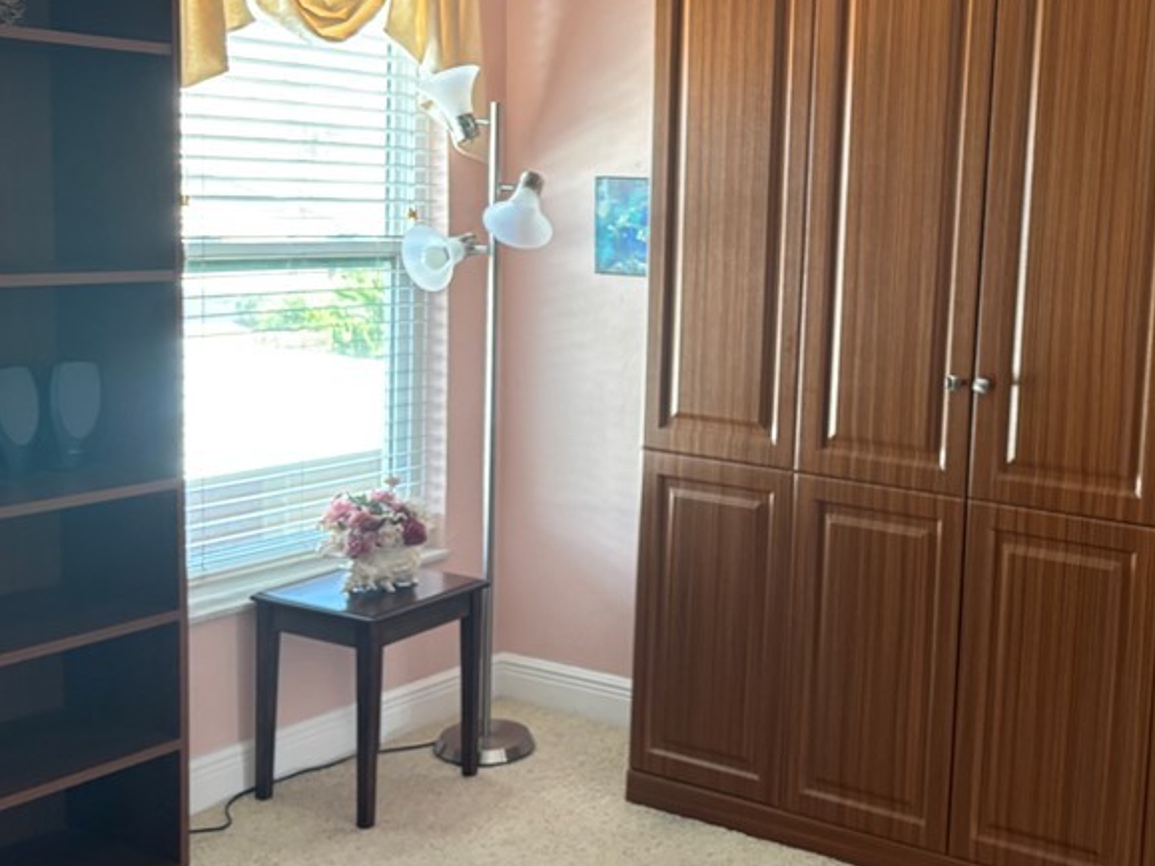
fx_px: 1535
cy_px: 387
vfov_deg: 31.5
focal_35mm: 46
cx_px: 842
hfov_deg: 40.3
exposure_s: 1/60
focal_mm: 5.96
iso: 200
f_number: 1.6
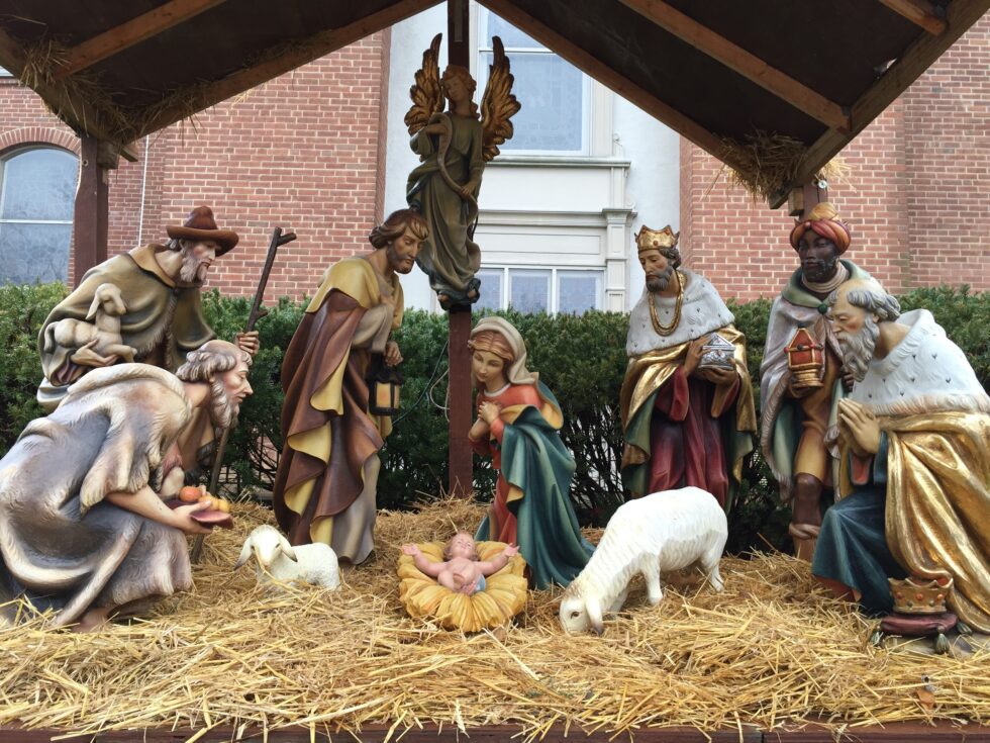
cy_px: 372
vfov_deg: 48.2
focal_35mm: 29
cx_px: 495
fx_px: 829
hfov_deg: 61.7
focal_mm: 4.15
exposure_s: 1/120
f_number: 2.2
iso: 40
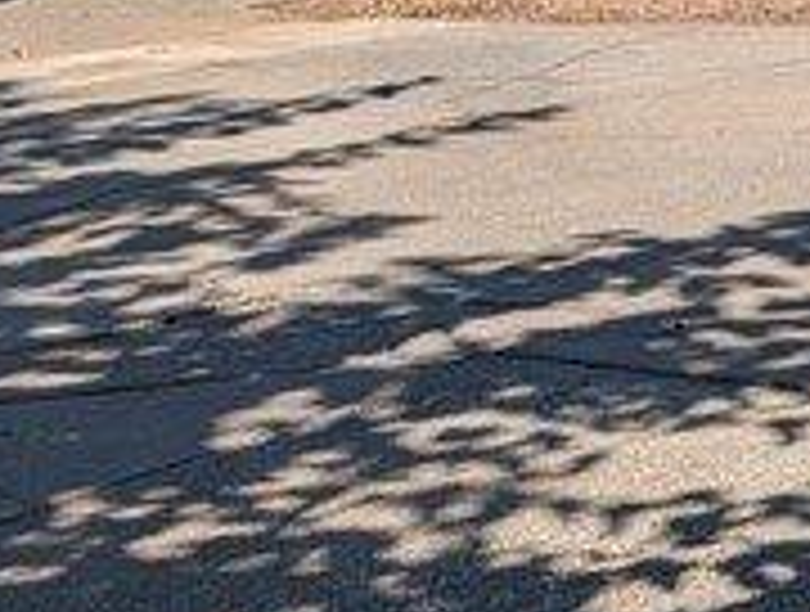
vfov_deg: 10.6
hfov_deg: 12.0
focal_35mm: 136
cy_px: -266
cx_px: 1883
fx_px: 3191
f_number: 1.68
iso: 22
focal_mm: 6.9
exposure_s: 1/1368
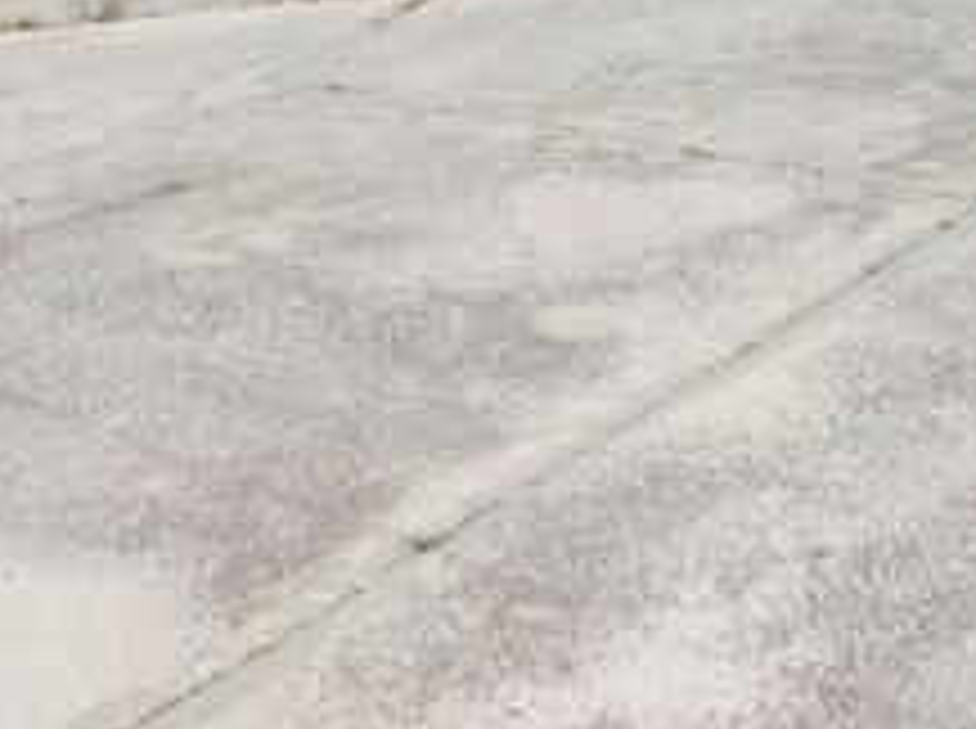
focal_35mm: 78
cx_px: 825
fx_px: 2196
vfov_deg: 16.6
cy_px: -450
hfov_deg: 24.5
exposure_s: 1/3122
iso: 100
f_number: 1.69
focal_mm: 6.72
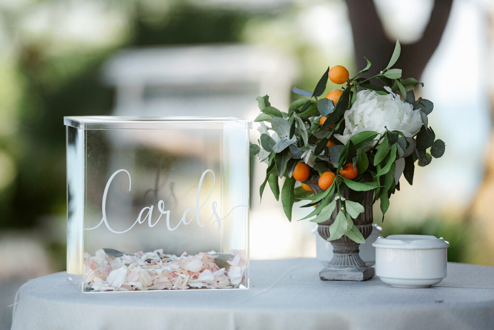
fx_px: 2745
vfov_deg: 6.9
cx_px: 247
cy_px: 165
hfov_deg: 10.3
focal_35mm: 200
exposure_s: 1/1250
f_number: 2.8
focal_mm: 200
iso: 160
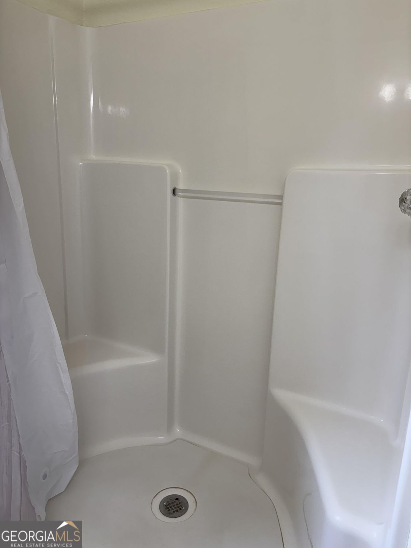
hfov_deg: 53.1
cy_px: 274
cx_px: 206
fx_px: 412
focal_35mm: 26
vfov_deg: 67.3
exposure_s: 1/120
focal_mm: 5.96
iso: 64
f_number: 1.6
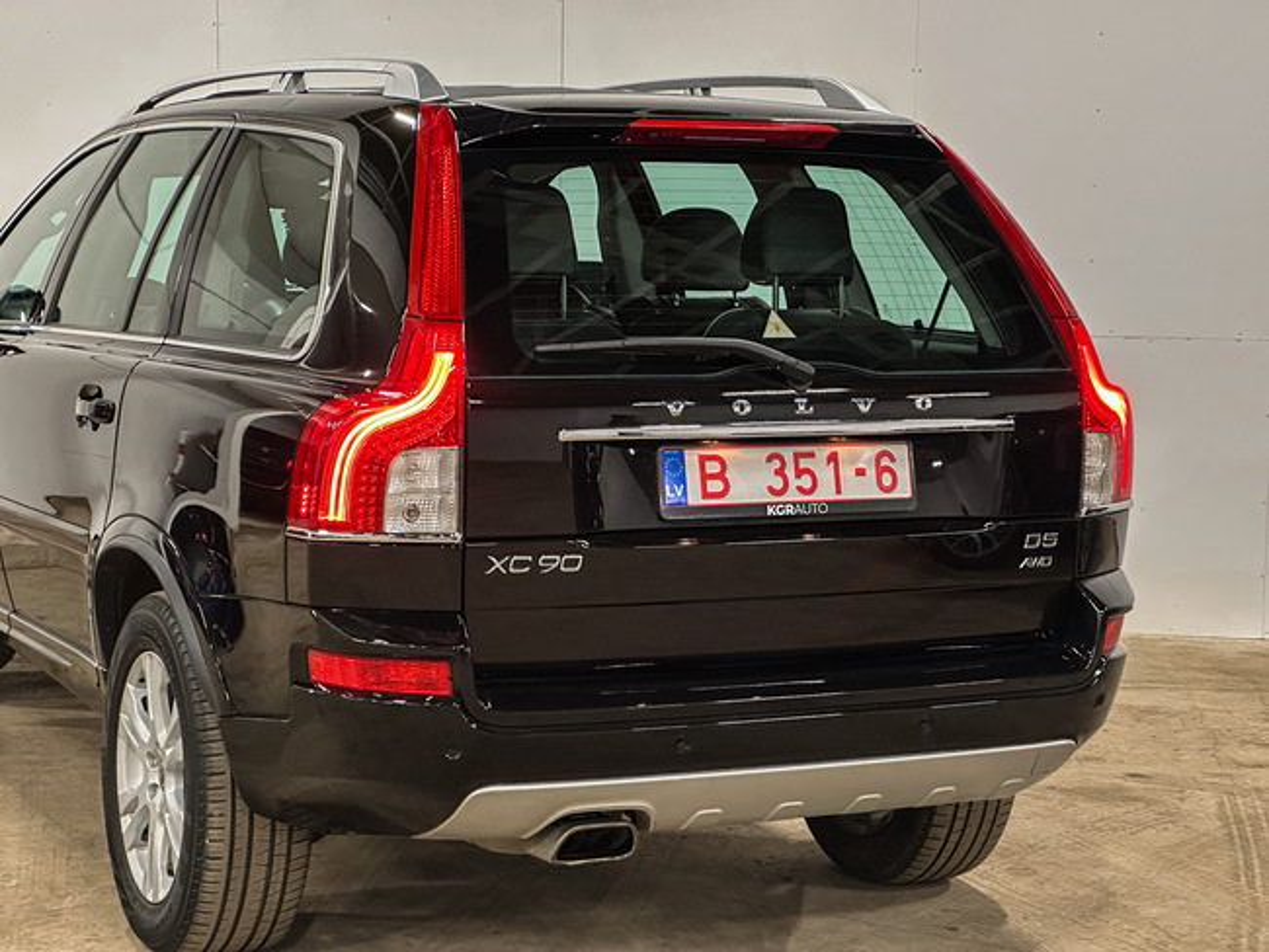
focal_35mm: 77
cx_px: 634
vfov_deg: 19.2
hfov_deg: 25.3
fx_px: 2824
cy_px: 476
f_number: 2.8
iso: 640
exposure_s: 1/34
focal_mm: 9
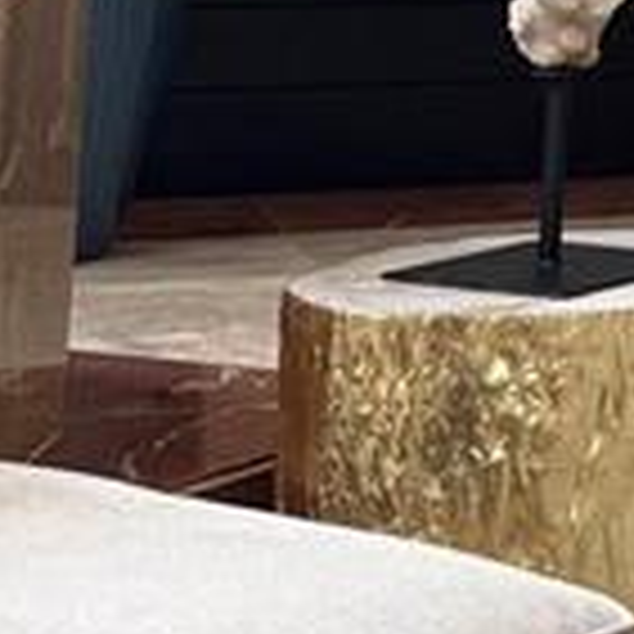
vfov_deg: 9.1
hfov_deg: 8.2
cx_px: 1906
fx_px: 3730
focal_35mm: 180
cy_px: -674
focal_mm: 6.76
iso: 125
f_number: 1.78
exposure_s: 1/120
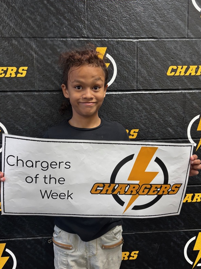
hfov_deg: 41.7
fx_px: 263
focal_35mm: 34
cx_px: 90
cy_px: 153
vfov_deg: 53.8
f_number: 1.6
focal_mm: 5.96
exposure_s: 1/60
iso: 200
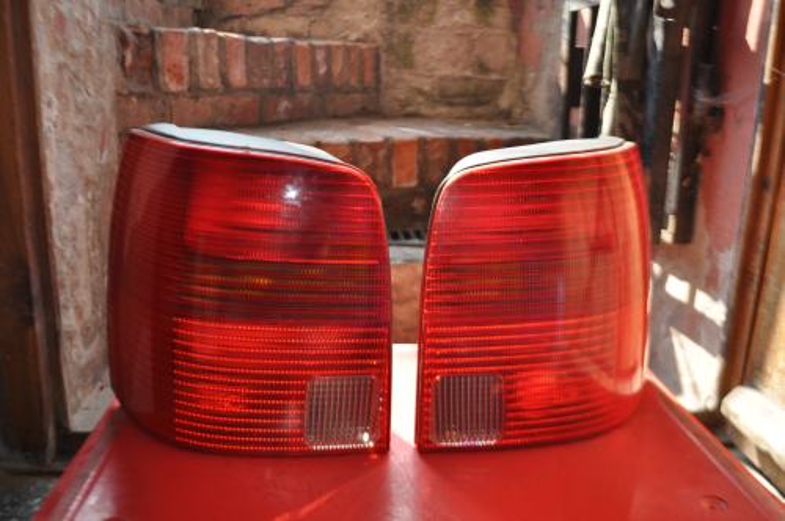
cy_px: 260
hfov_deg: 62.0
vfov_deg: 43.5
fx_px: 653
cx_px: 392
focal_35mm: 30
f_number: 3.8
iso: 200
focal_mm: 20
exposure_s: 1/200
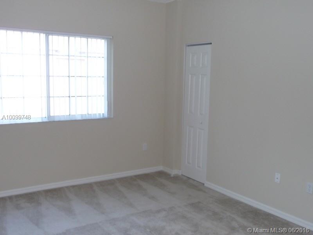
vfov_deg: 39.7
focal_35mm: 36
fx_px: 326
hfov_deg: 51.4
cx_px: 156
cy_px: 118
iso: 200
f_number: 3.7
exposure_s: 1/30
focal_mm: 6
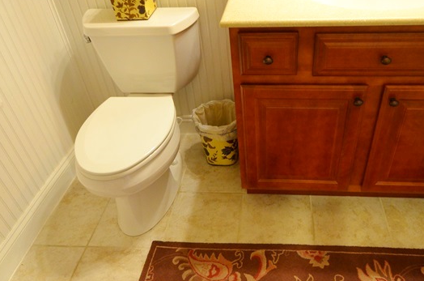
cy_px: 141
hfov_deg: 61.9
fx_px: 350
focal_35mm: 30
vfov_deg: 43.7
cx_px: 253
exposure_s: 1/30
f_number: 3.8
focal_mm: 13
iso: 1800
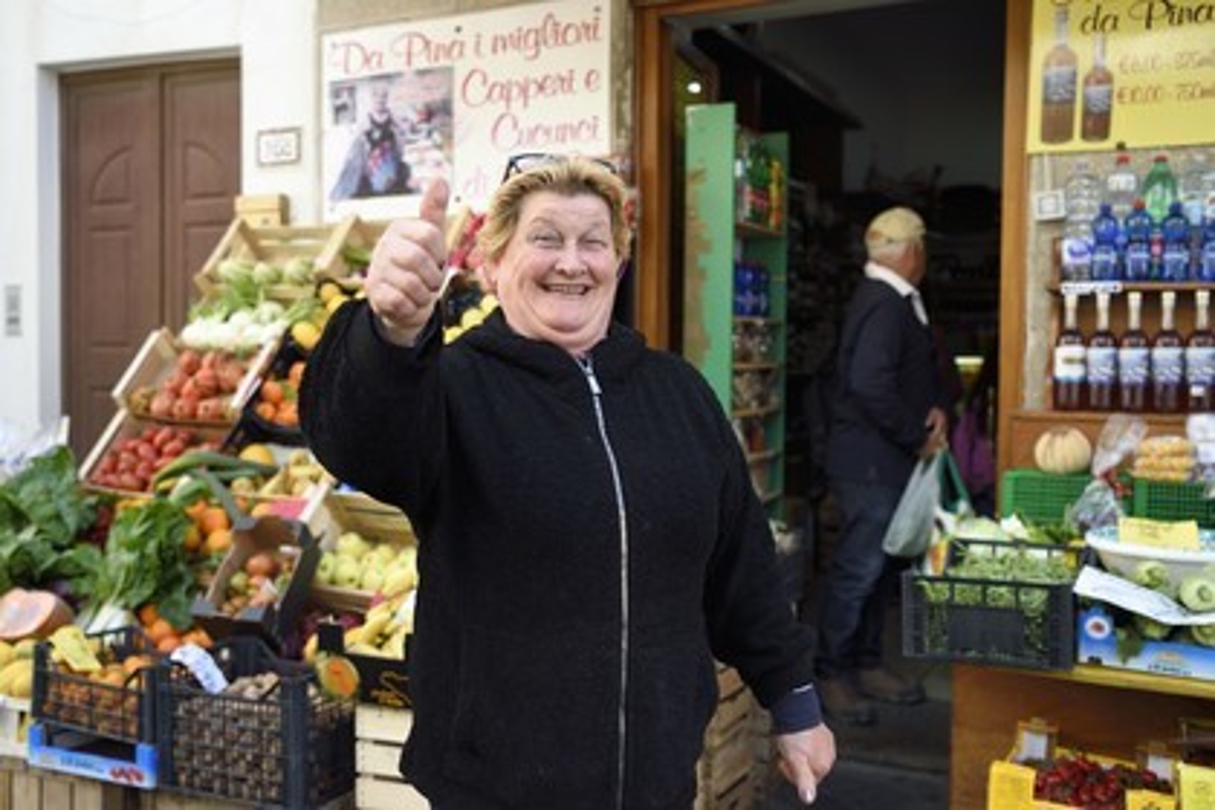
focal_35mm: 34
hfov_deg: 55.8
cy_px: 405
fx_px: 1147
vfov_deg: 38.9
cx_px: 608
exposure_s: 1/320
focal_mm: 34
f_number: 3.5
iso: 200
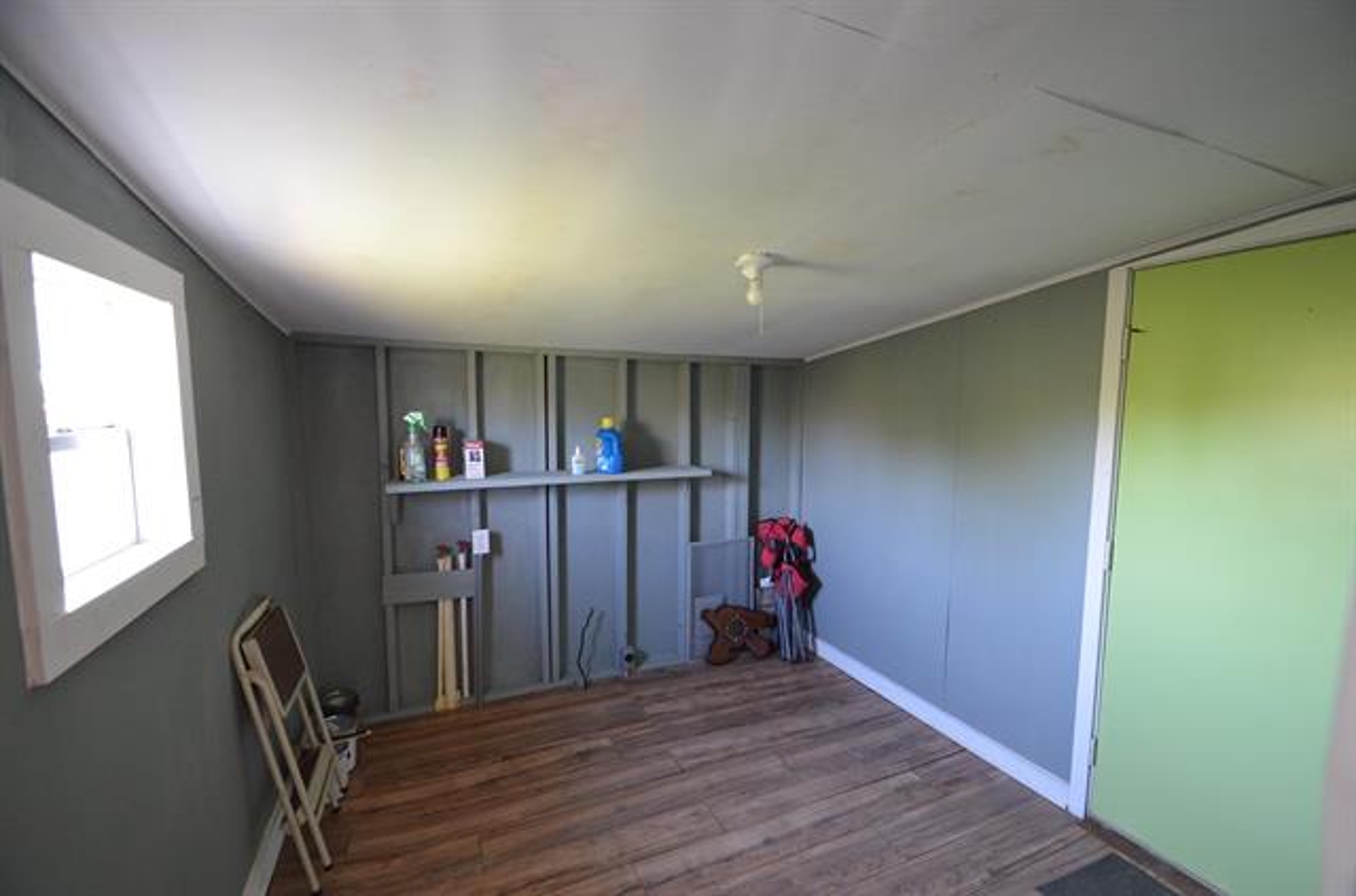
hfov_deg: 100.5
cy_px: 448
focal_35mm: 15
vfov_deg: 77.0
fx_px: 563
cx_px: 678
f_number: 3.5
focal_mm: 10
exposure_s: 1/30
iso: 1250
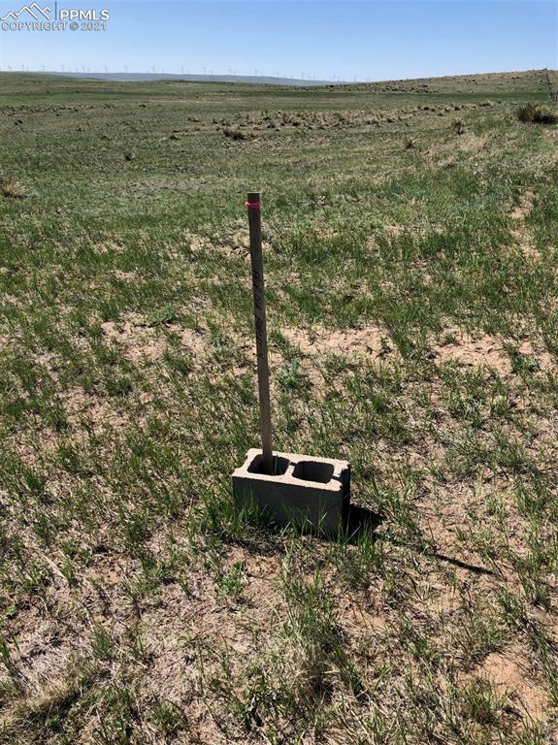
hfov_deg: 49.7
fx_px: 602
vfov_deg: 63.5
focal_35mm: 28
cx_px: 279
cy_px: 372
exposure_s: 1/1389
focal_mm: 3.99
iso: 20
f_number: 1.8
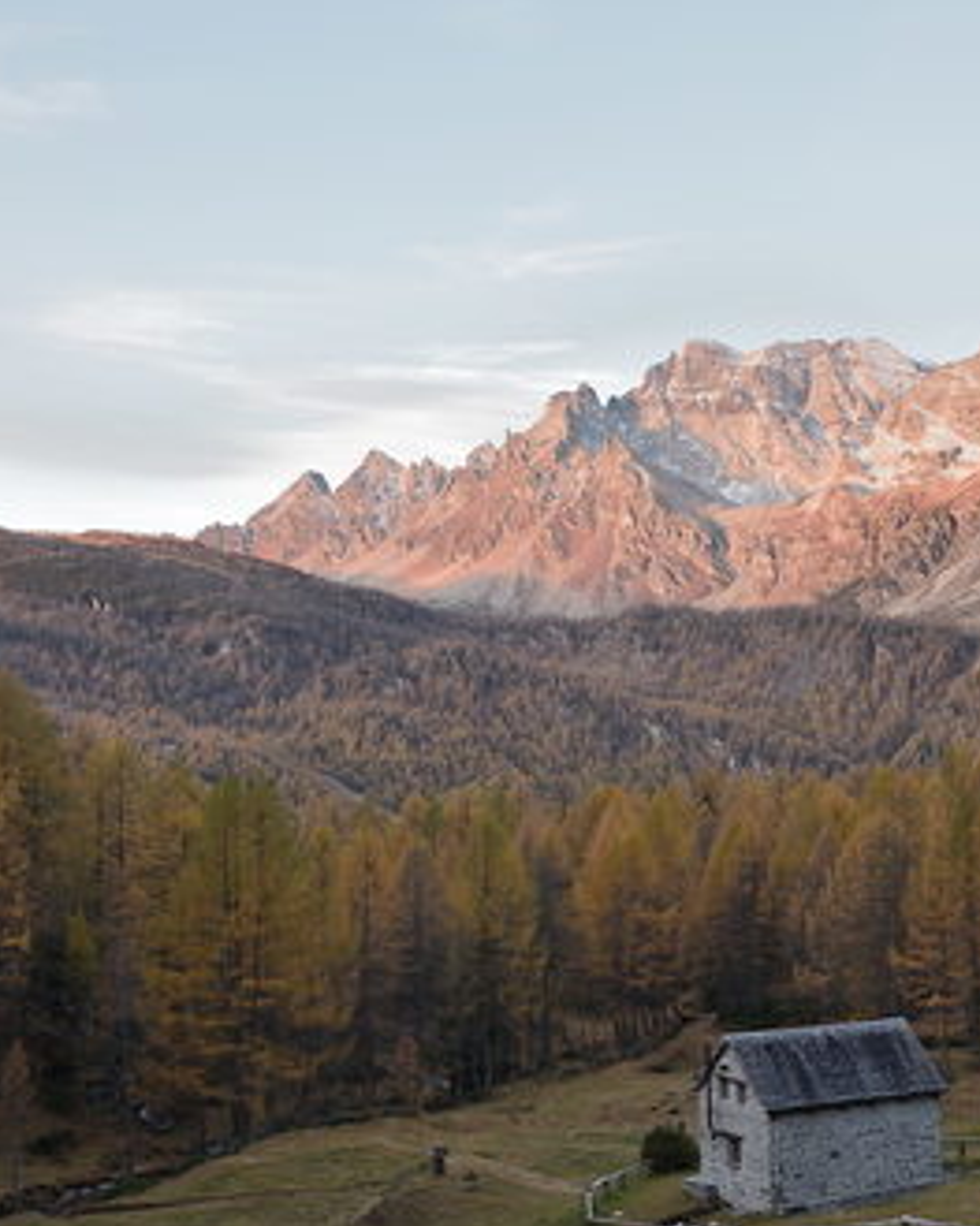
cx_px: 667
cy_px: 648
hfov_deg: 28.4
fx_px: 1922
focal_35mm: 53
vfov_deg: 35.4
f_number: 8
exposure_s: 1/4
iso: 100
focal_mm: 31
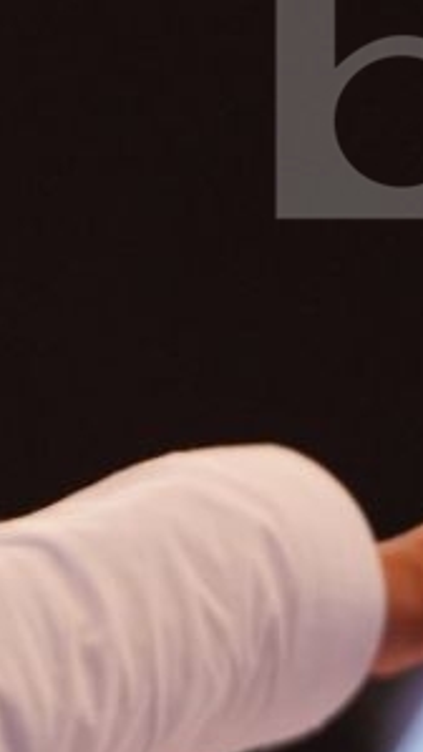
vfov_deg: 1.7
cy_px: 880
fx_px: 25166
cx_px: 511
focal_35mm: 1261
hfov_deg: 1.0
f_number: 2.8
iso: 800
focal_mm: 200
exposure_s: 1/500
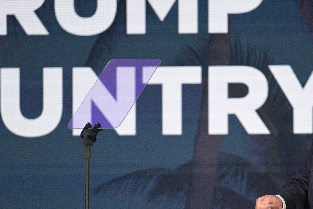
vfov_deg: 1.5
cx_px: 212
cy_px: 183
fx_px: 7981
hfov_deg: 2.2
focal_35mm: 918
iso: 2500
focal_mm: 400
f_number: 4.5
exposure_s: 1/400
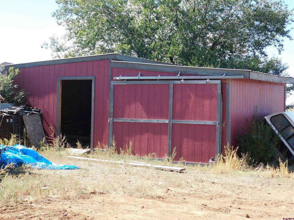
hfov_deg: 29.4
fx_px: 561
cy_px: 110
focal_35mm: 66
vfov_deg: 22.3
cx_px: 147
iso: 125
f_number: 4.2
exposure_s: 1/320
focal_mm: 11.7
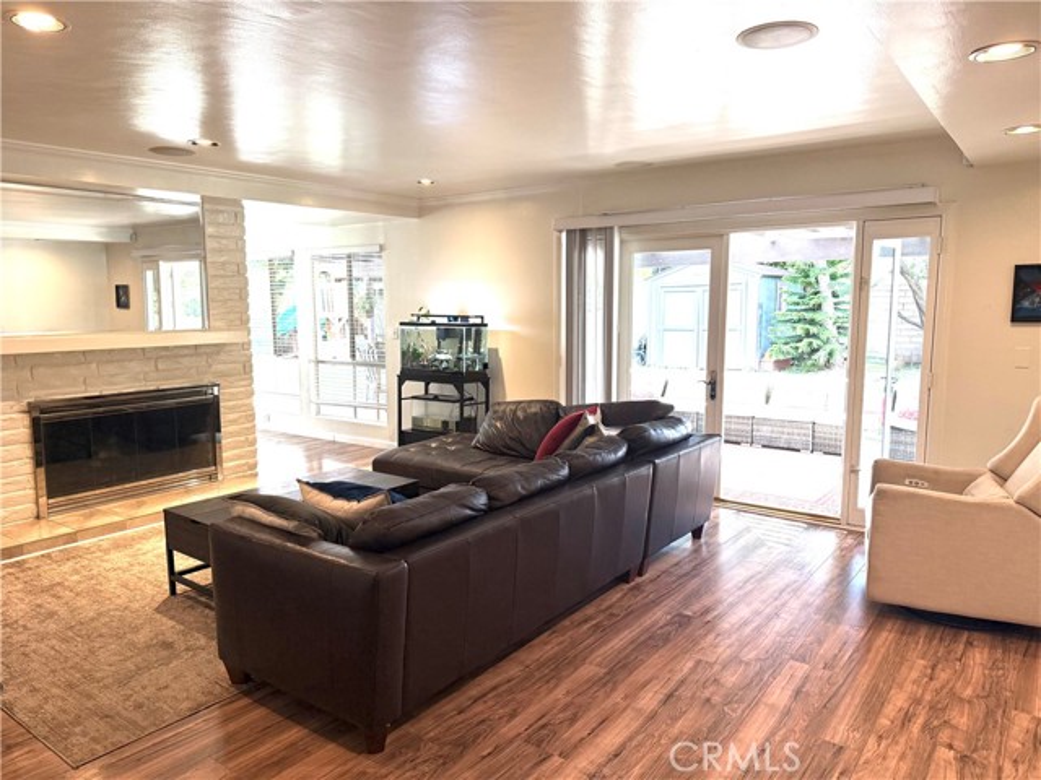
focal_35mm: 24
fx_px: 722
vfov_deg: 56.8
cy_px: 390
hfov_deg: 71.6
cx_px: 520
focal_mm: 6.76
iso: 160
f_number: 1.78
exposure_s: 1/192
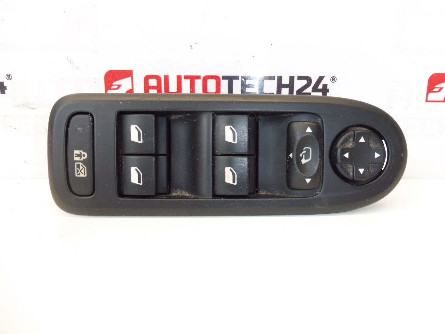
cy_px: 167
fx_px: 309
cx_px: 222
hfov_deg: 71.6
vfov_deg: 56.8
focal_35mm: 24
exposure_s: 1/60
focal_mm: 4.3
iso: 200
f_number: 3.5
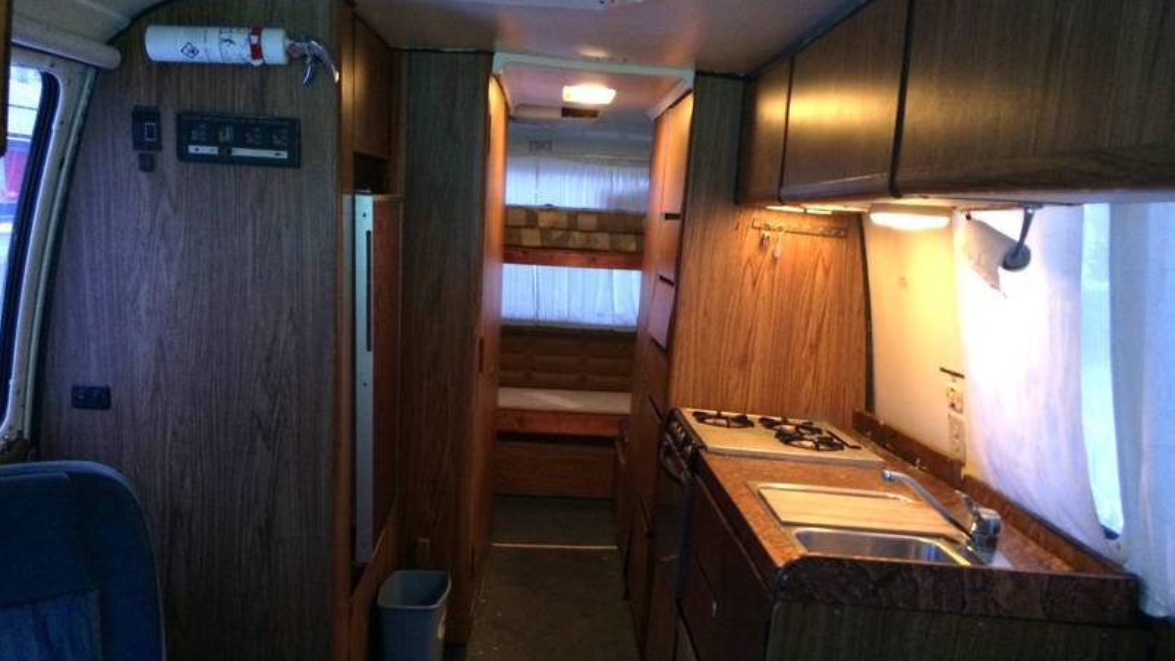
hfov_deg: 59.5
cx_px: 590
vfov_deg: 35.6
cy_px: 381
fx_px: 1028
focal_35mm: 33
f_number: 2.2
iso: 320
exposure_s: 1/15
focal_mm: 4.12
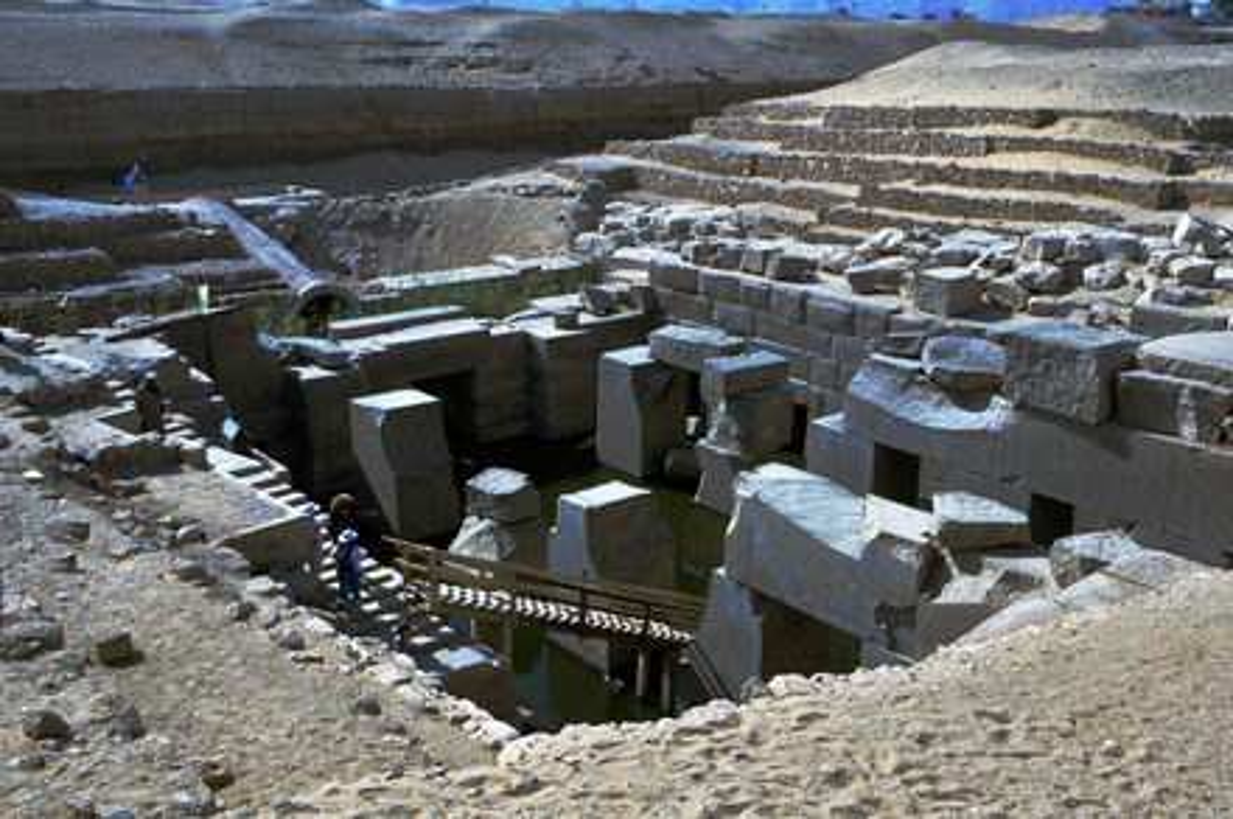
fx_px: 1180
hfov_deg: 55.2
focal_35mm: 34
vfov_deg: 38.2
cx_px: 616
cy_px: 410
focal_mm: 23
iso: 200
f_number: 13
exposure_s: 1/640
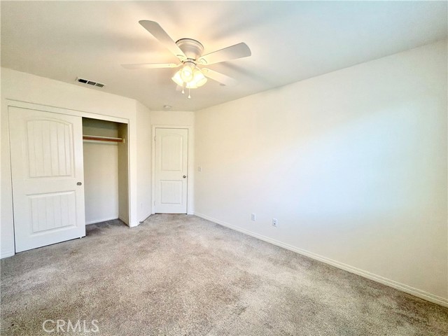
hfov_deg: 102.1
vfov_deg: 85.7
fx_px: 181
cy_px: 168
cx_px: 224
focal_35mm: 14
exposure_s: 1/120
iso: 200
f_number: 2.2
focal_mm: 2.22
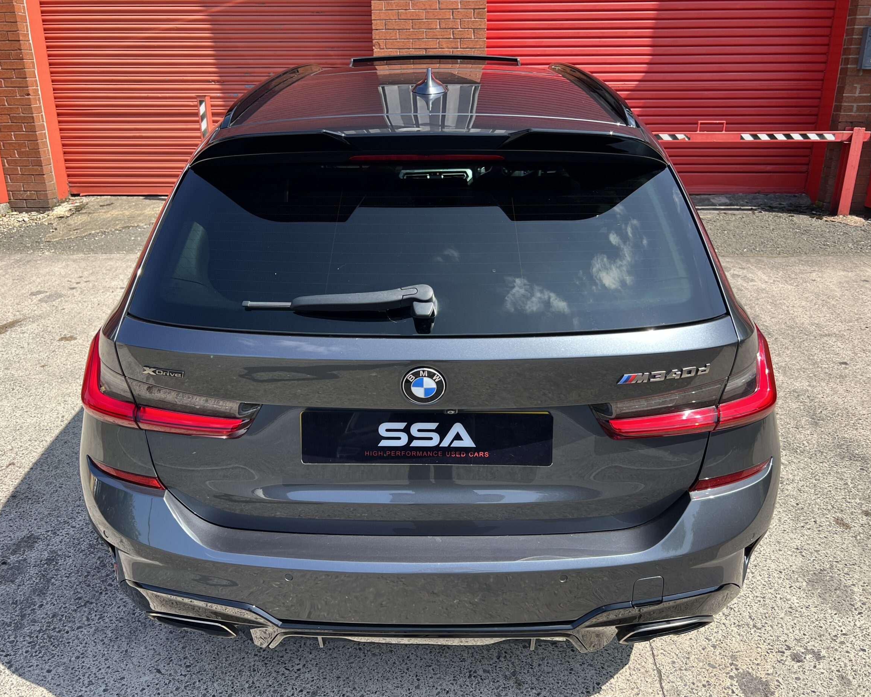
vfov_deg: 51.5
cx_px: 430
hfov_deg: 62.2
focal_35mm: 28
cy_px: 340
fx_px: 722
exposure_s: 1/1224
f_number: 1.5
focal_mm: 5.7
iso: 50
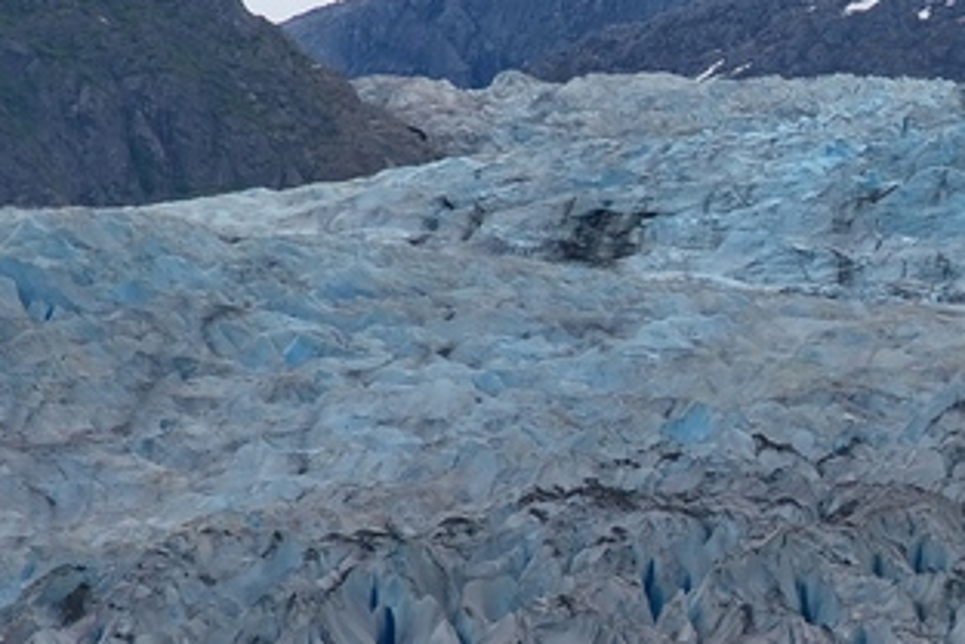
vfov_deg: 2.8
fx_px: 13140
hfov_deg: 4.2
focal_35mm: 490
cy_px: 330
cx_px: 1144
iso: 100
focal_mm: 120
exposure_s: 1/320
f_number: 9
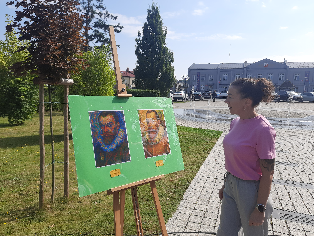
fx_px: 227
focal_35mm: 25
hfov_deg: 69.4
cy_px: 118
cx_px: 157
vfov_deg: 54.9
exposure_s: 1/864
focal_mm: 4.6
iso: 20
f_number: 2
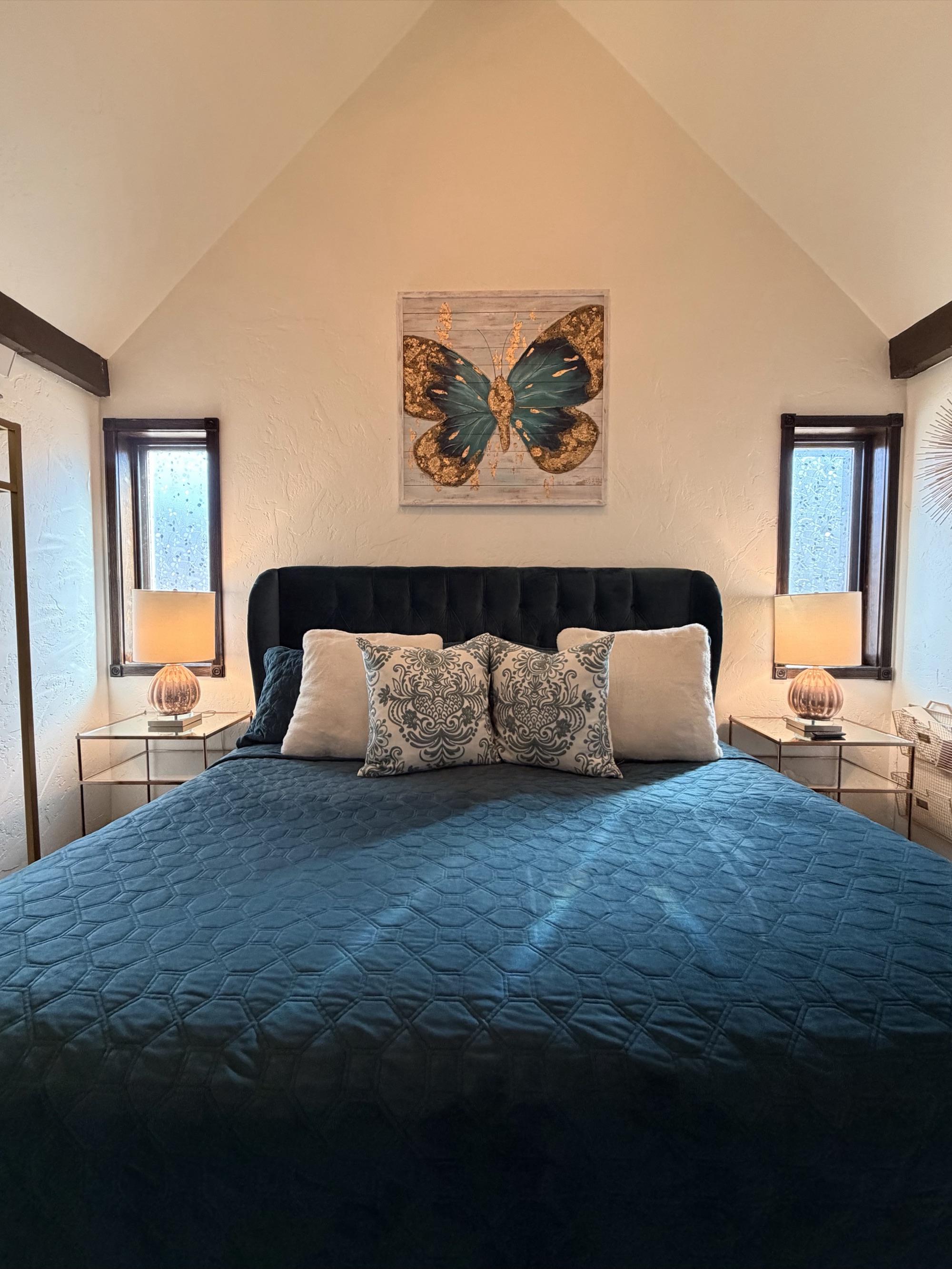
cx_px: 476
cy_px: 634
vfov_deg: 102.1
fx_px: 513
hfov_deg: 85.7
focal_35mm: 14
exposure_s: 1/60
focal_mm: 2.22
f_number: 2.2
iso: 320
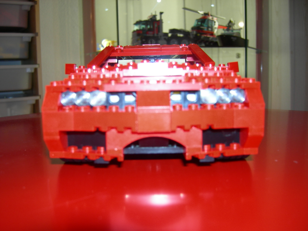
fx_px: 320
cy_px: 116
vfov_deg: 39.7
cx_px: 154
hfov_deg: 51.4
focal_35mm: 36
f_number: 2.7
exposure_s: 1/60.1
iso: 64
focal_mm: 7.5
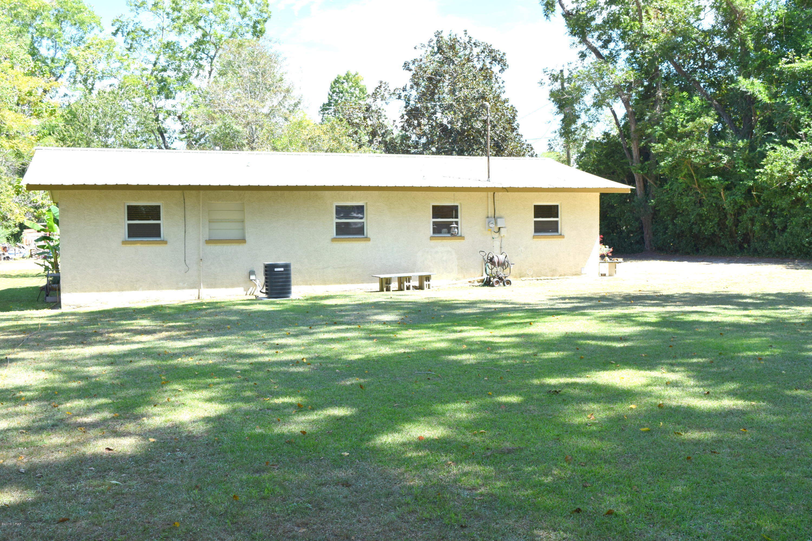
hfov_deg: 53.1
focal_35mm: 36
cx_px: 406
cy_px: 270
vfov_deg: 36.9
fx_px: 812
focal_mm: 24
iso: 200
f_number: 9
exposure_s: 1/320
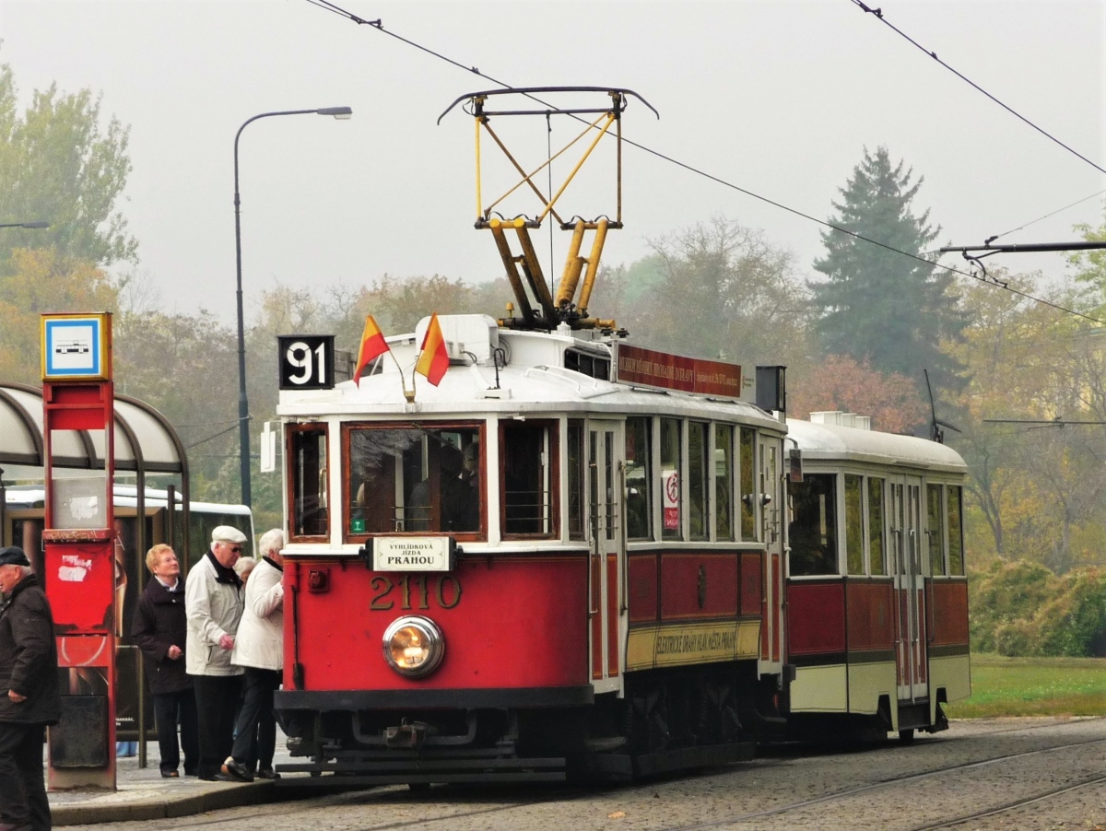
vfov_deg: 10.1
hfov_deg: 13.4
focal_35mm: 147
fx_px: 4700
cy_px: 416
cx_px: 553
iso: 100
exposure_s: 1/250
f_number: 4.8
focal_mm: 25.2
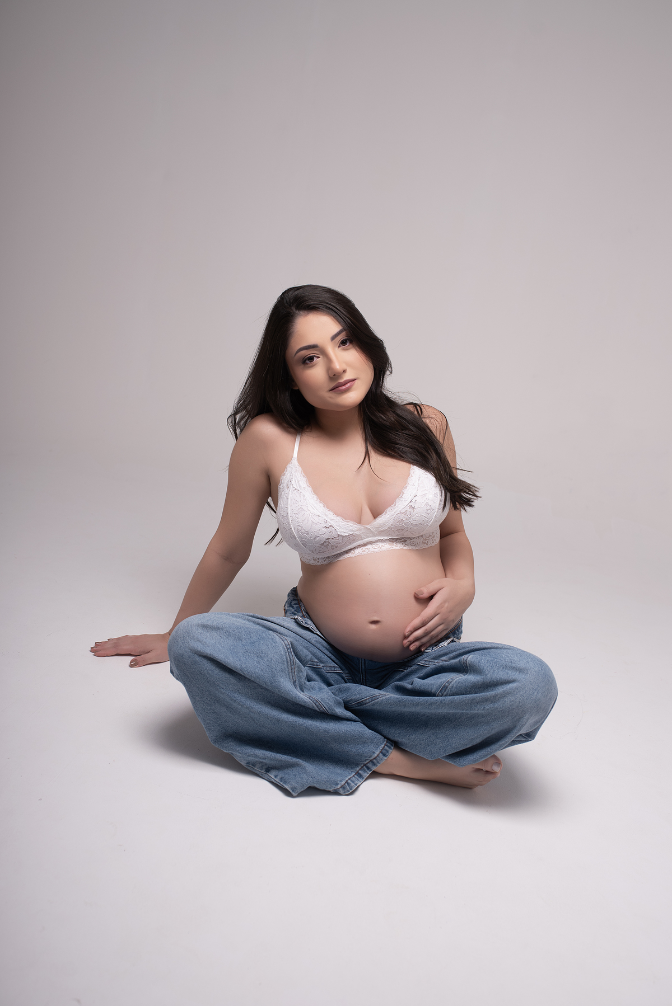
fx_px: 979
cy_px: 503
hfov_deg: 37.9
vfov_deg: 54.4
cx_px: 336
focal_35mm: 35
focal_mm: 35
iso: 100
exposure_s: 1/160
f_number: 5
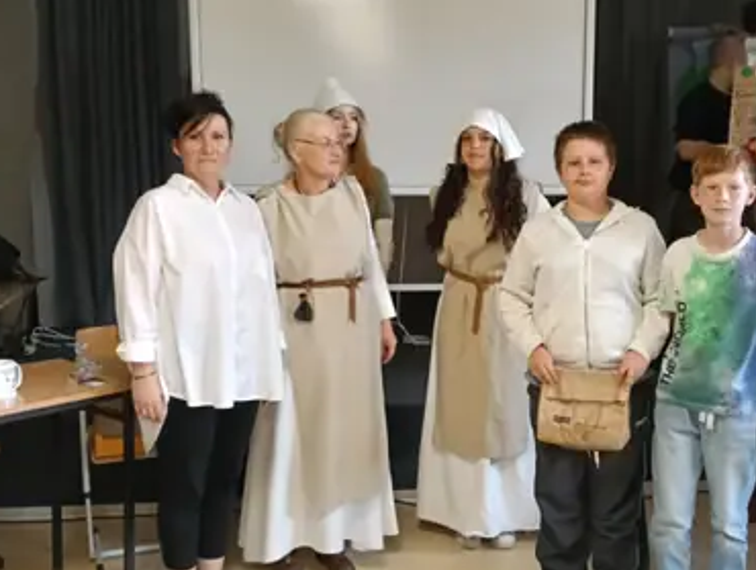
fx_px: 919
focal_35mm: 42
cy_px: 272
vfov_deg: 34.5
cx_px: 462
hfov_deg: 44.4
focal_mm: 3.98
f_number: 1.8
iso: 320
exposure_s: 1/33.3
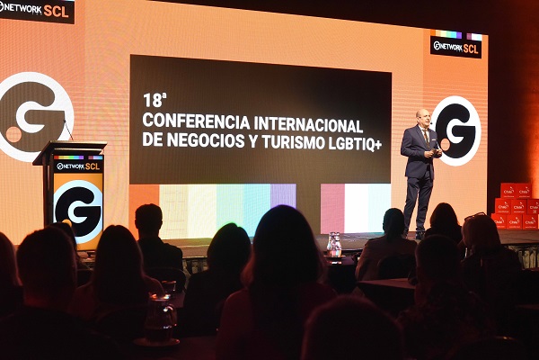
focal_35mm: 65
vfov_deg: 20.9
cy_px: 180
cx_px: 270
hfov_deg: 31.0
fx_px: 973
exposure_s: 1/160
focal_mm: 65
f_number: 7.1
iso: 4000
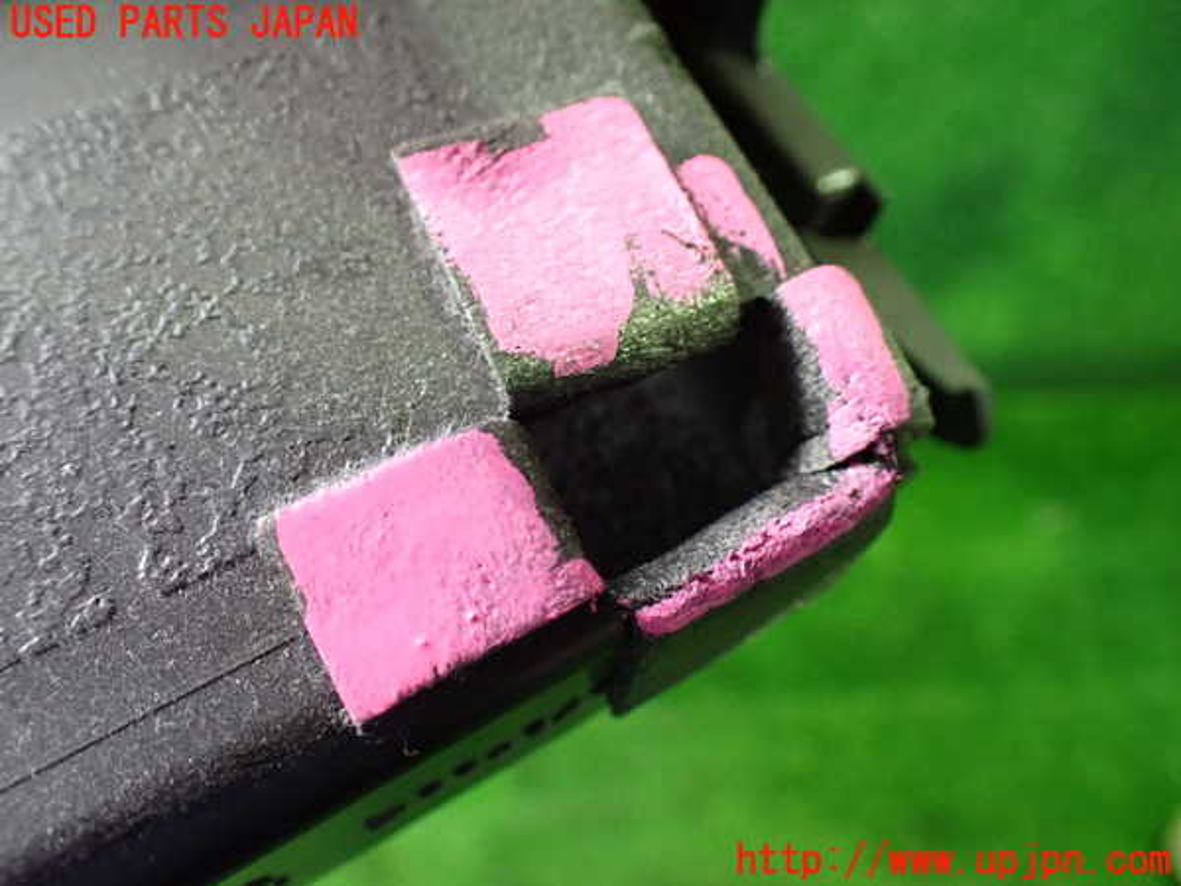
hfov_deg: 60.0
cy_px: 443
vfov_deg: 46.8
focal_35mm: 30
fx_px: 1024
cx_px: 590
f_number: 2.3
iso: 800
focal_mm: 5.4
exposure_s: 1/40
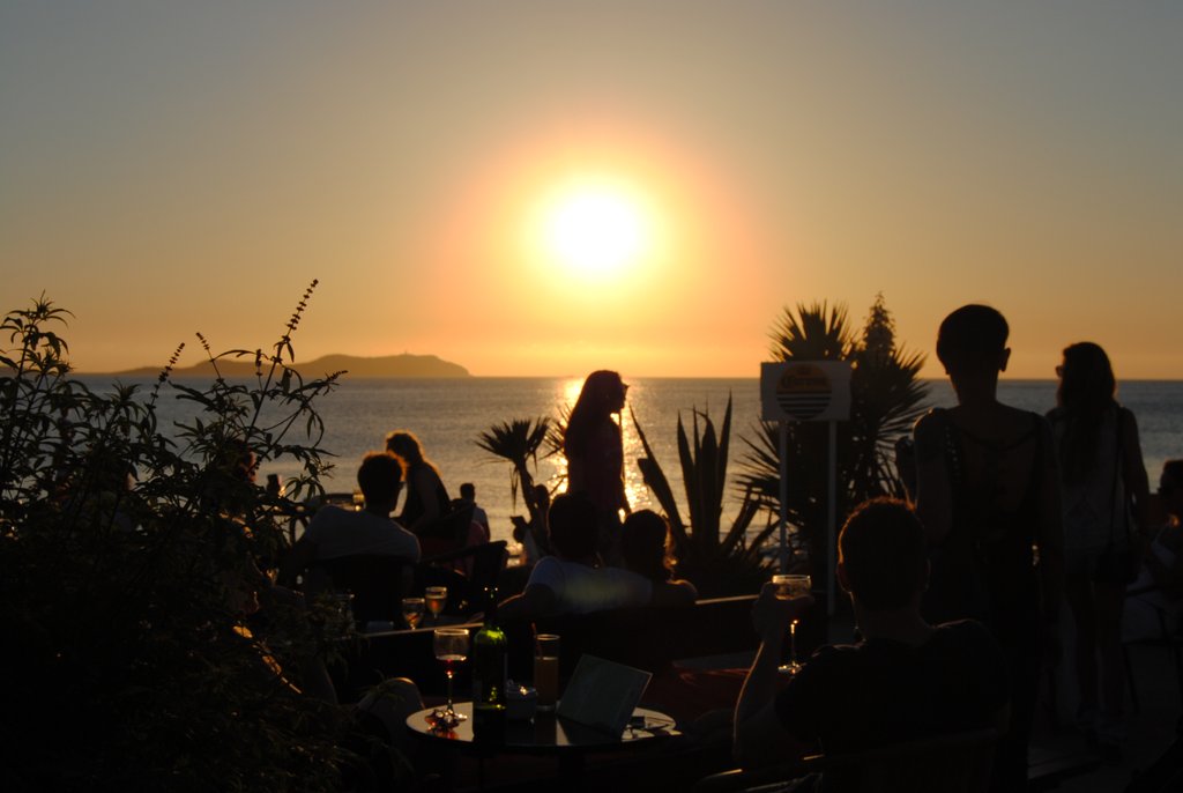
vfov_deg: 23.9
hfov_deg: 35.0
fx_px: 1876
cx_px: 592
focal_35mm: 57
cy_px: 396
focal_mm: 38
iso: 100
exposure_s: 1/500
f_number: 11
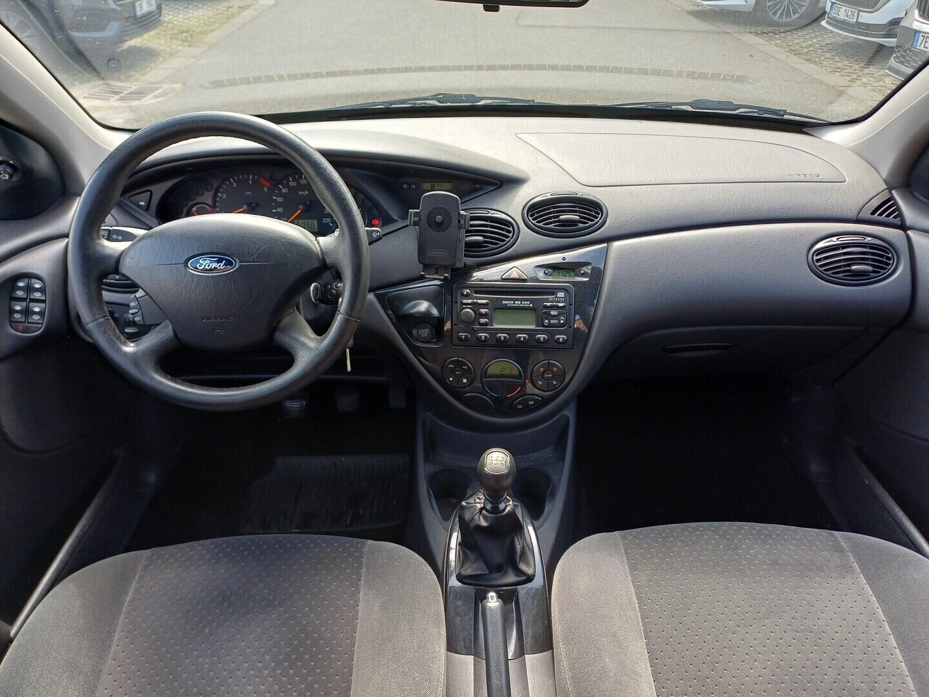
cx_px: 464
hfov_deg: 69.4
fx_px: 671
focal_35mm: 25
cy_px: 348
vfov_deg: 54.9
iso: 50
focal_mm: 4.65
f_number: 1.8
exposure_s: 1/100
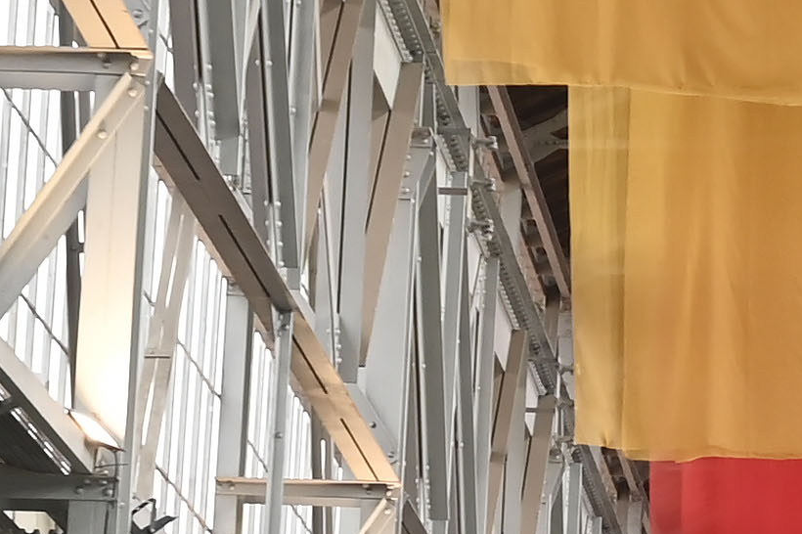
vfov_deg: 5.3
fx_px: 5745
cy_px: 543
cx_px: 1360
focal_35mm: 258
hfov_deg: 7.8
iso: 400
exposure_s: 1/100
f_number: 4
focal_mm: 35
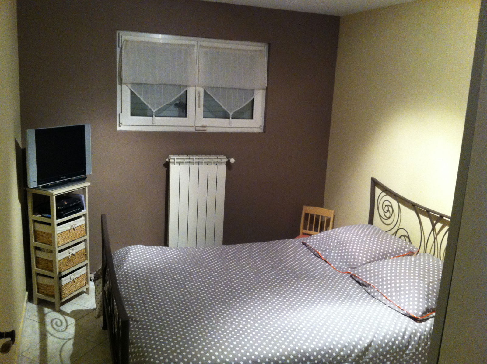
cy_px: 182
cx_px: 244
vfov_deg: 40.6
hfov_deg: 52.7
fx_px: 492
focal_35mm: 35
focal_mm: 3.85
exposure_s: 1/15
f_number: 2.8
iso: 320
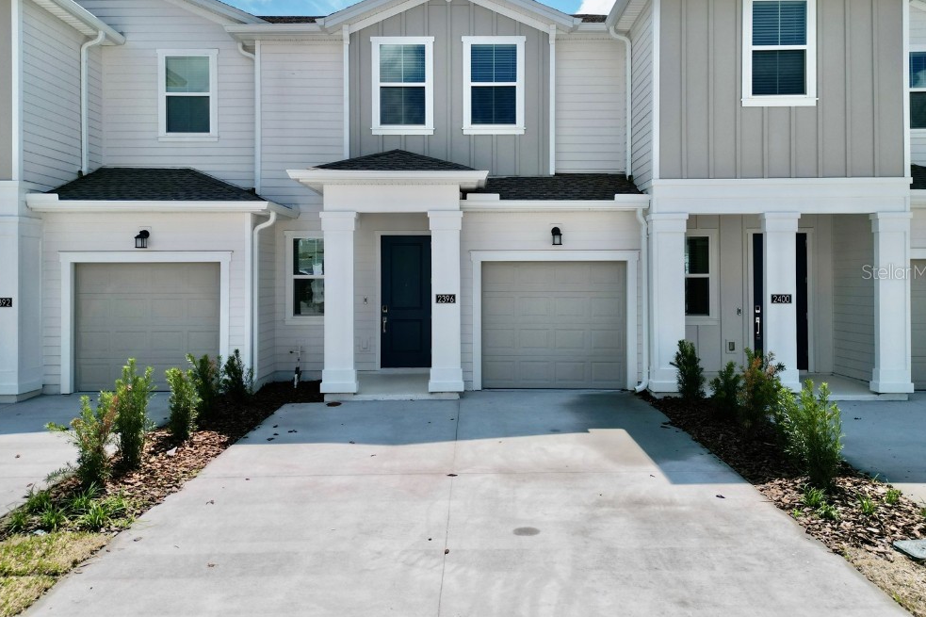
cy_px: 271
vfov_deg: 49.4
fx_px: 669
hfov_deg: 69.4
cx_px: 468
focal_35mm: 26
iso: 130
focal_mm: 6.72
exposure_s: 1/5000
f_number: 1.7
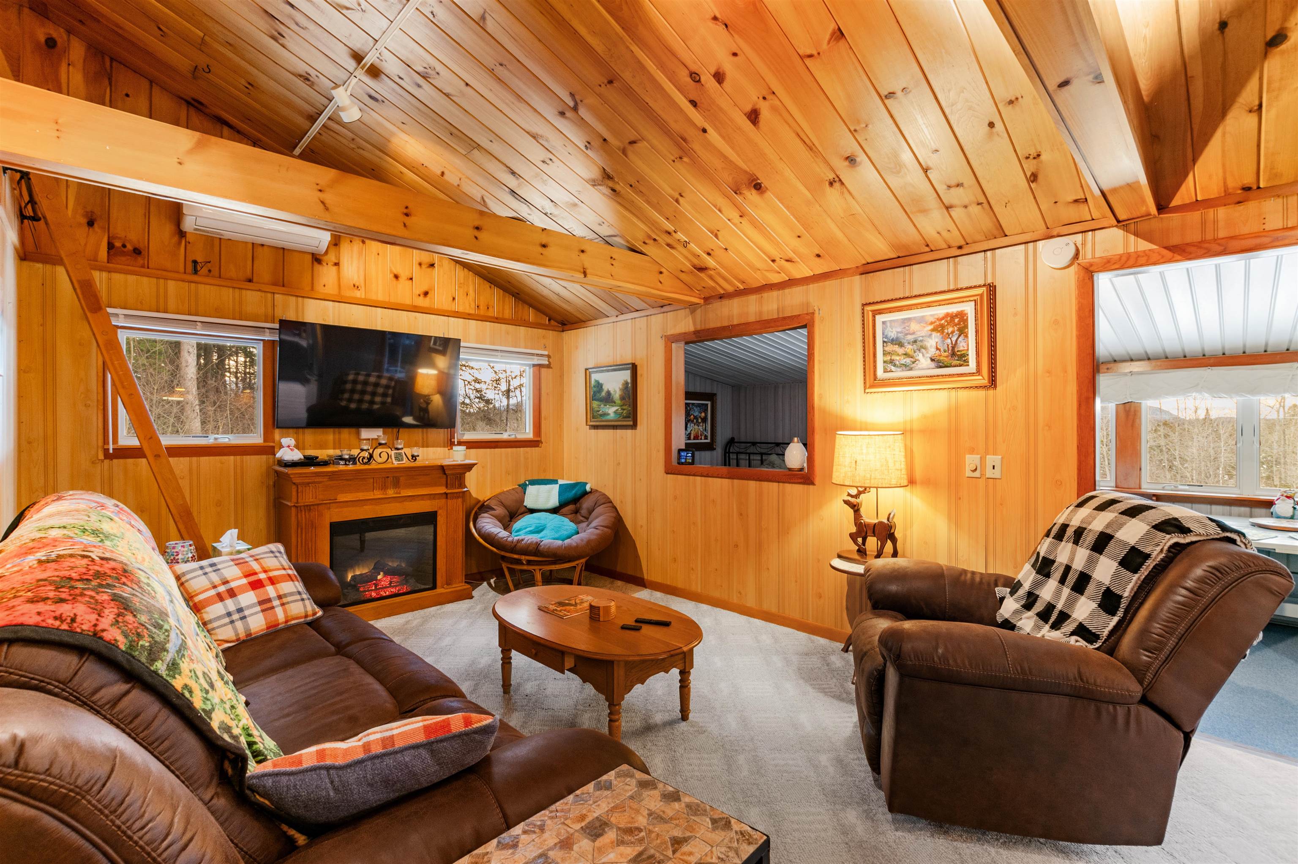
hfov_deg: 100.4
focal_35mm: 15
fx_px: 541
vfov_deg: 77.3
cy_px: 432
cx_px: 649
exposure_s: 1.6
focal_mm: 10
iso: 64
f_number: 8
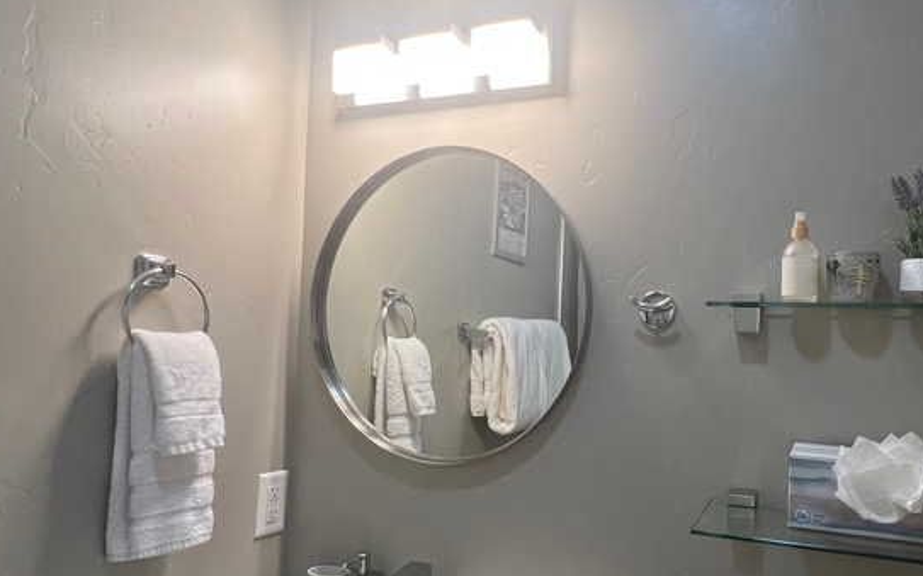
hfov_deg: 69.7
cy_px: 309
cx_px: 552
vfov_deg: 47.5
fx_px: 654
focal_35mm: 26
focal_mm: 1.57
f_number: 1.8
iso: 200
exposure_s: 1/120
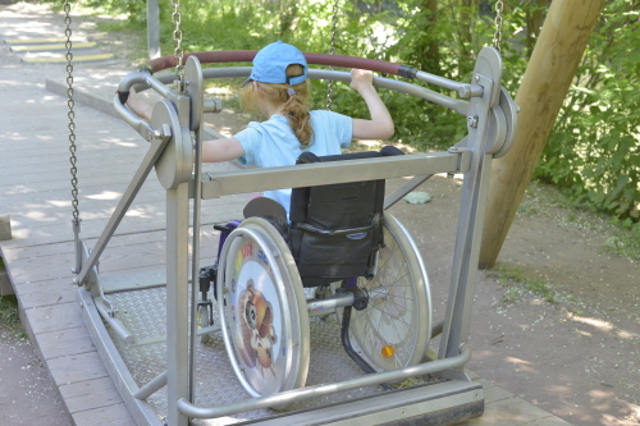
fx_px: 889
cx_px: 320
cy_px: 213
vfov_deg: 27.0
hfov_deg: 39.6
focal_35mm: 50
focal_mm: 50
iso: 2000
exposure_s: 1/200
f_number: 7.1
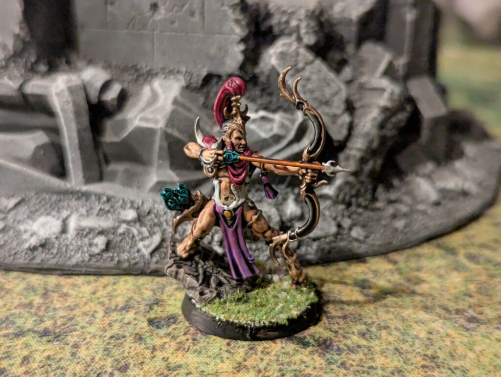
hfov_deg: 39.6
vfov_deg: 30.3
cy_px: 188
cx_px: 250
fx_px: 696
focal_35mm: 48
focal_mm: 6.81
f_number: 1.85
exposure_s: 1/33.3
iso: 2343
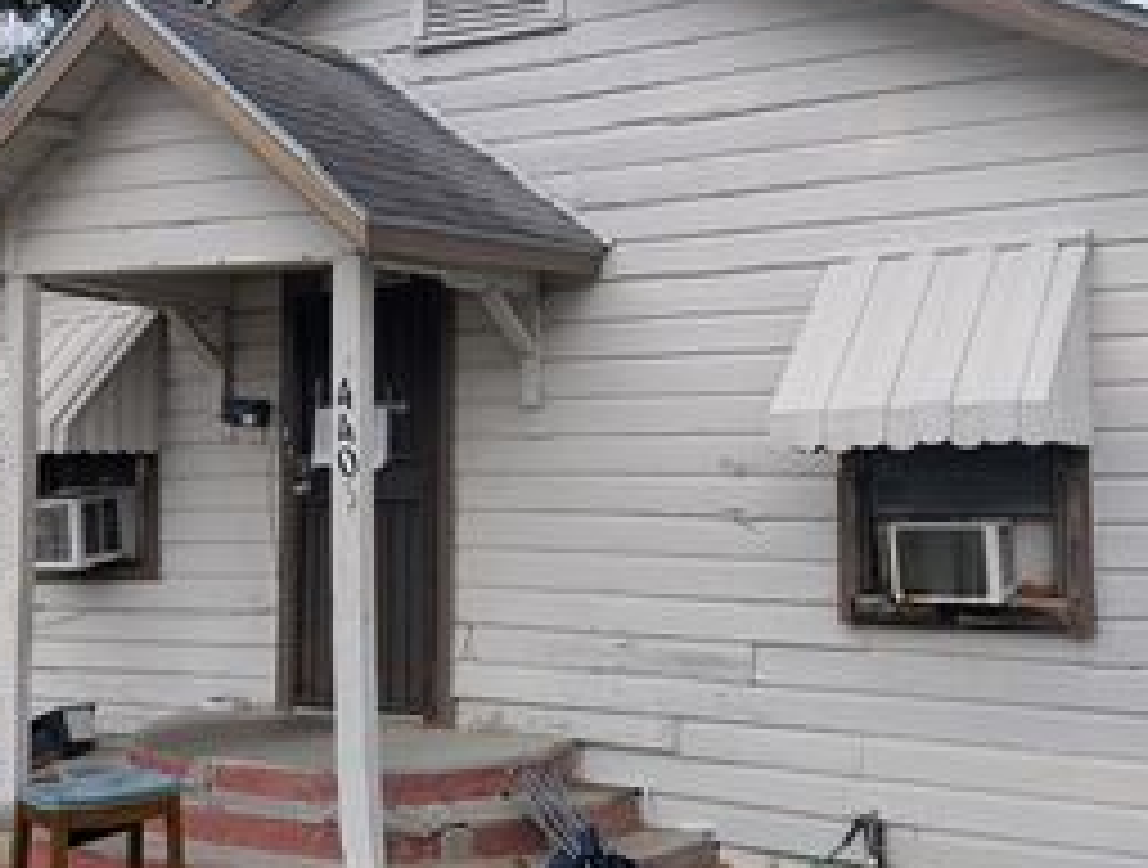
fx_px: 1564
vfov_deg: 31.0
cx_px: 491
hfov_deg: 40.2
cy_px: 358
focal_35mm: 47
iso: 22
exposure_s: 1/706
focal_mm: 6.9
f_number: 1.68
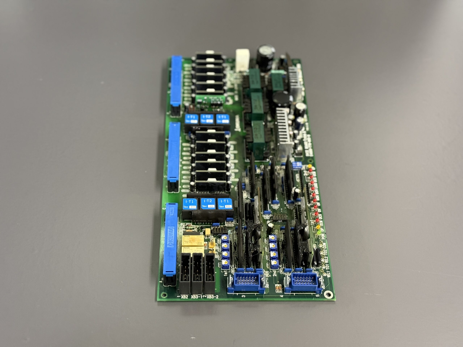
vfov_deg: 30.3
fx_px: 642
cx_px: 232
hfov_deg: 39.7
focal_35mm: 48
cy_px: 174
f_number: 1.78
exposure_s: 1/33
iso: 320
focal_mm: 6.76
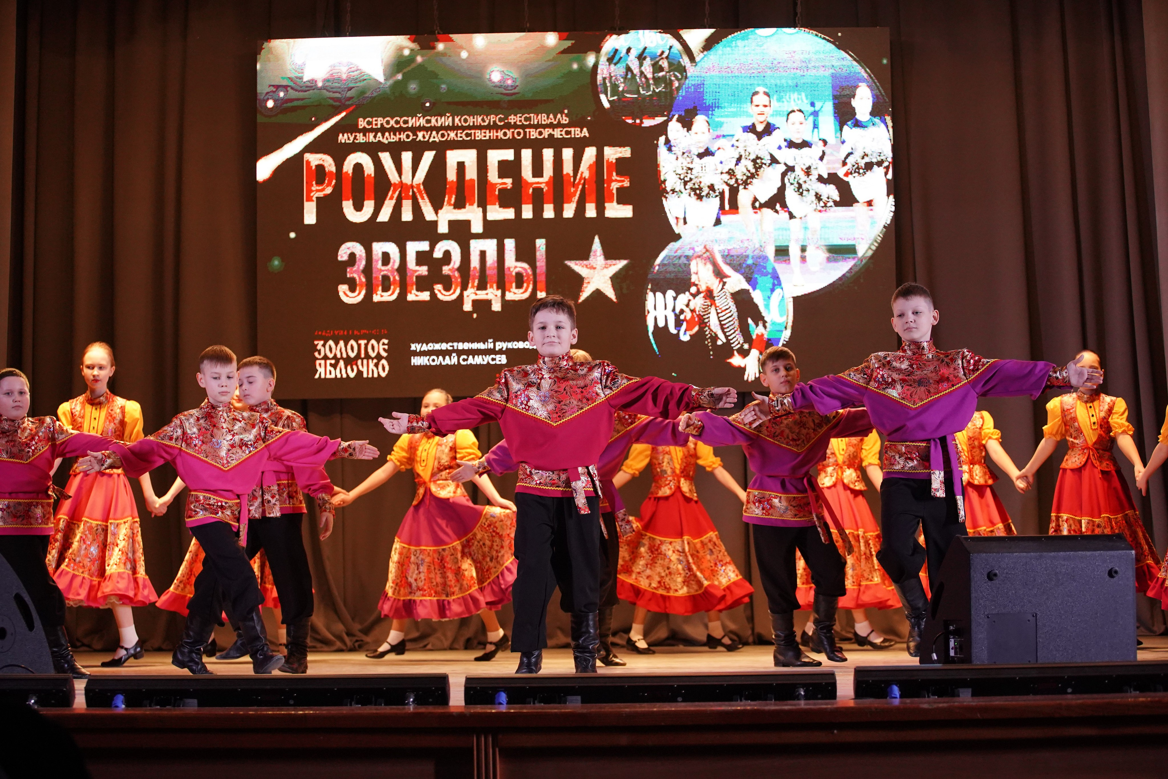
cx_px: 584
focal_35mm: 70
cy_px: 390
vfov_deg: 19.5
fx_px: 2271
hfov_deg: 28.8
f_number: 4
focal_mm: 70
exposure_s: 1/500
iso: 3200
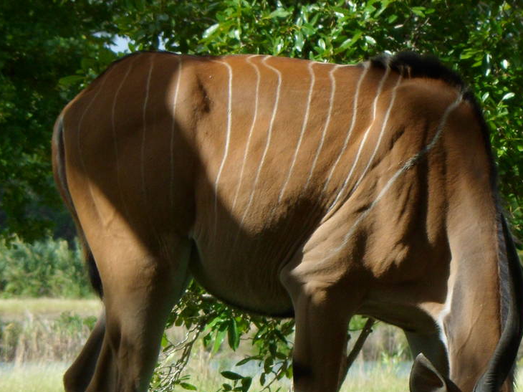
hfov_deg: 3.3
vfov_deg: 2.5
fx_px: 8941
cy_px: 333
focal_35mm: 592
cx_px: 381
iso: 80
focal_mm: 46.8
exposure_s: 1/350
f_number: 5.9
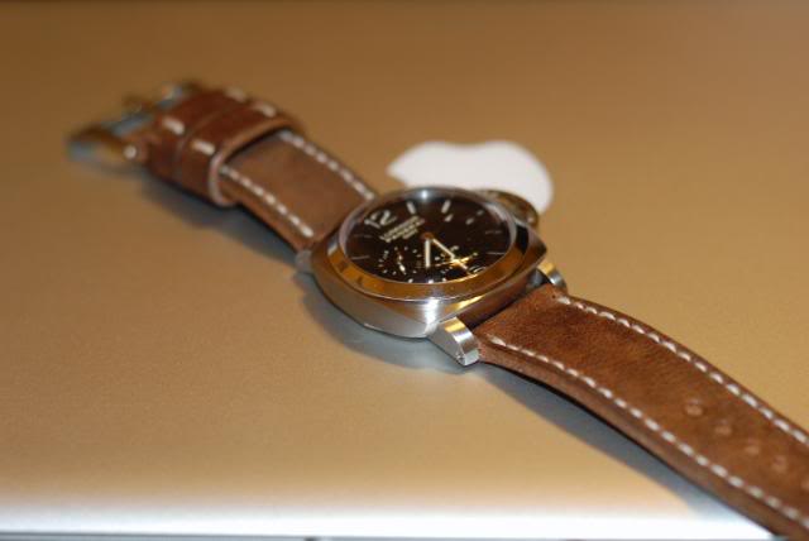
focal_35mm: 75
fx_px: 1687
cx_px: 404
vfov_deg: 18.2
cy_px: 270
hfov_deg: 27.0
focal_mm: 50
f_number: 2.8
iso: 200
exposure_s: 1/60
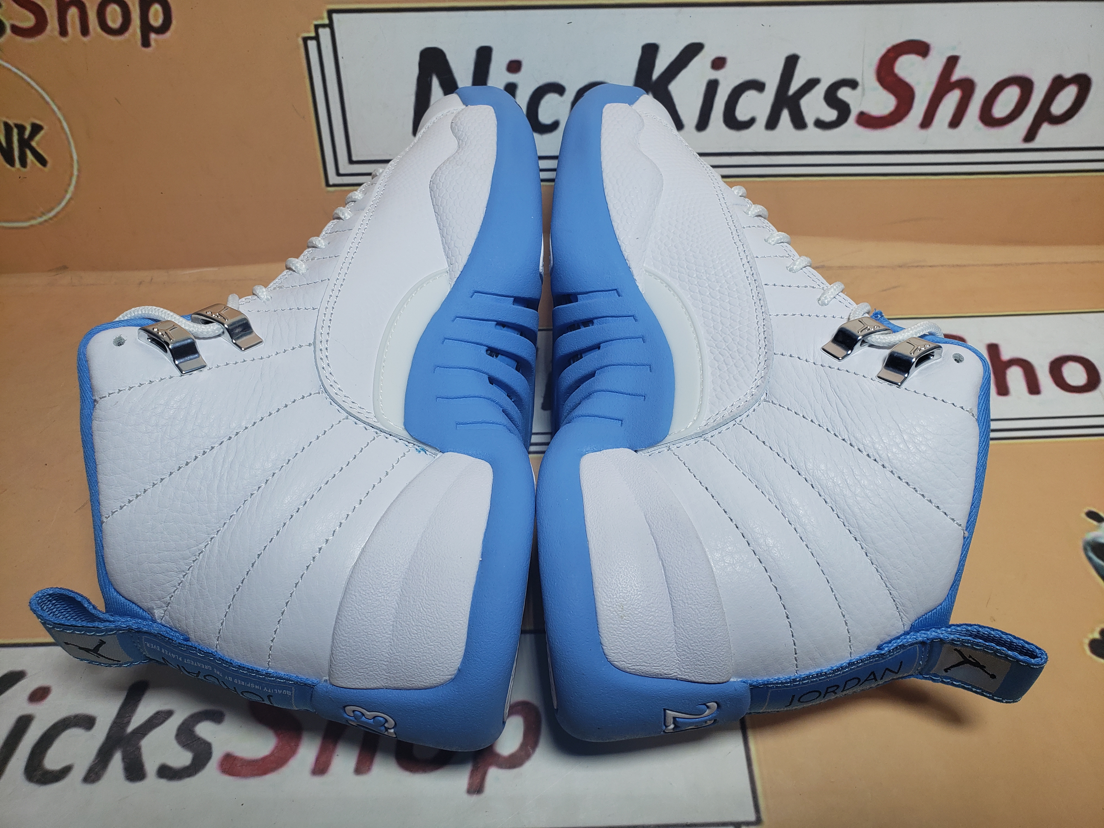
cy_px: 414
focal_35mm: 26
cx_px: 552
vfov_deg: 53.1
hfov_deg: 67.3
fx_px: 829
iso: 50
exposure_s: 1/421
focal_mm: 4.3
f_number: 2.4
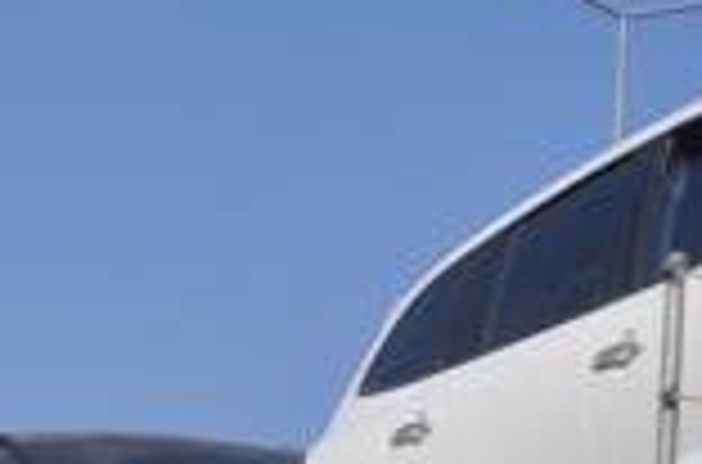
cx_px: -340
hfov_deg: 8.9
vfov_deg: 5.9
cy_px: 883
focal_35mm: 226
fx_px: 4394
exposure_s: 1/640
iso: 400
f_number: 13
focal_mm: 38
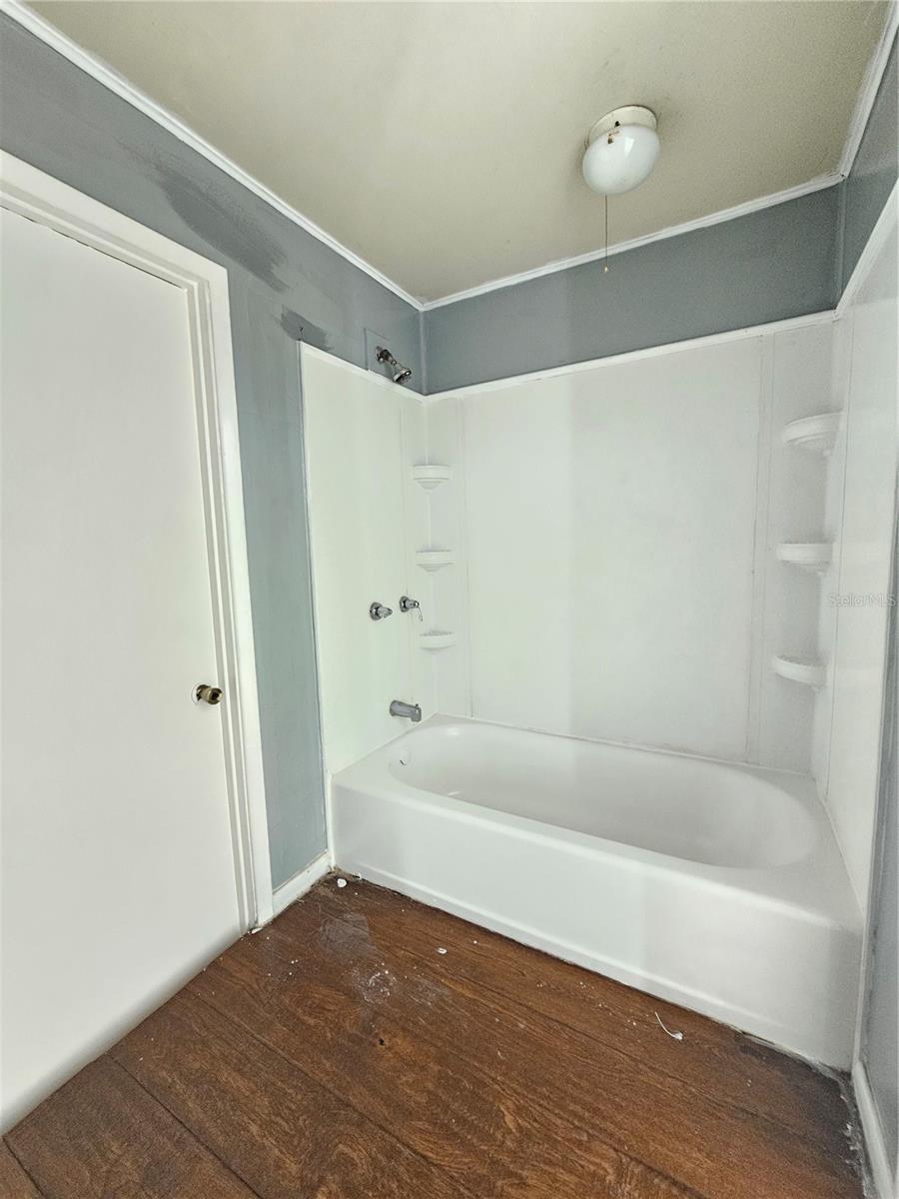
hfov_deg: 89.9
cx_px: 450
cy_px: 600
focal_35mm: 13
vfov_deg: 106.2
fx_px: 450
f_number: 2.2
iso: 640
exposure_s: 1/30
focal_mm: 2.2
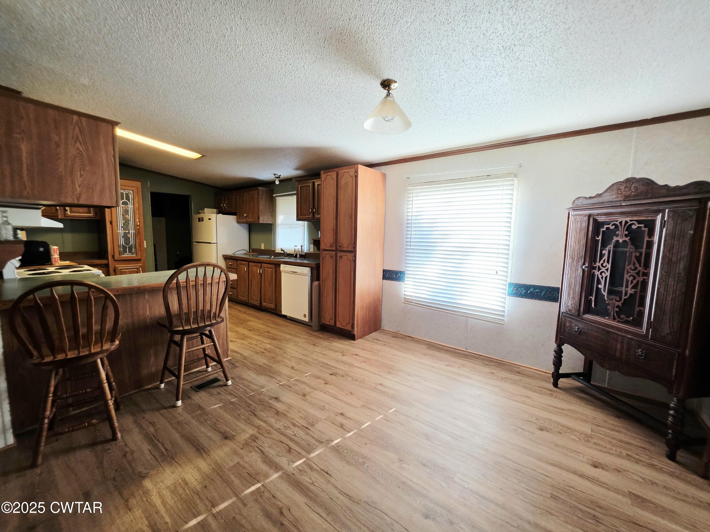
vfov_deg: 89.9
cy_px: 266
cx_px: 355
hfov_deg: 106.2
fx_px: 267
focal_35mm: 13
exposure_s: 1/120
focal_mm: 2.2
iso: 200
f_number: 1.9
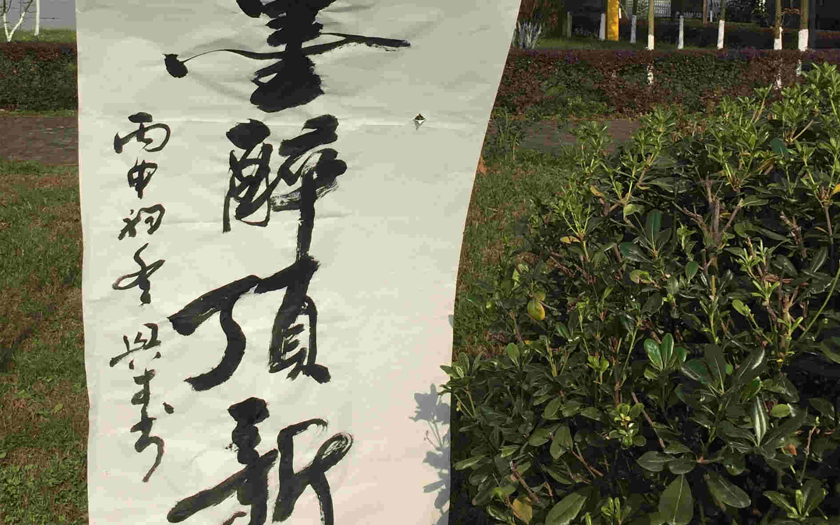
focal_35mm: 53
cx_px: 327
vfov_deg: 23.8
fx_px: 1213
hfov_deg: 38.0
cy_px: 60
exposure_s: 1/3049
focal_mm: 4.15
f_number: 2.2
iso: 32
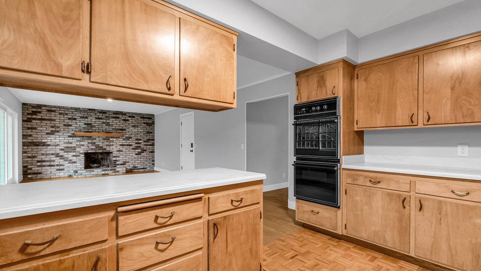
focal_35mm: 16
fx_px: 204
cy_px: 147
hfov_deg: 99.4
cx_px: 244
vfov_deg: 67.0
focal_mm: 10
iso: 100
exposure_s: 1.3
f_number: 8
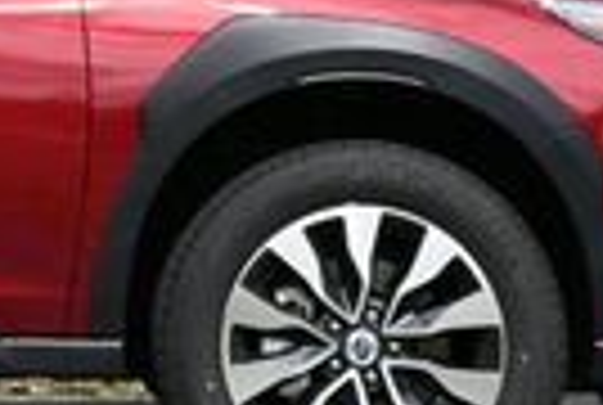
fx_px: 3844
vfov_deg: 5.9
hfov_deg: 8.7
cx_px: -414
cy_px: -302
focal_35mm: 229
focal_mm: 24
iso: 100
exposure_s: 1/250
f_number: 8
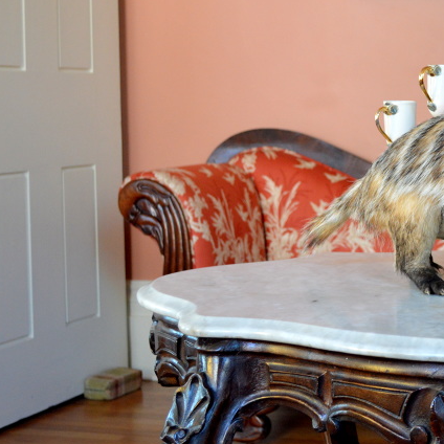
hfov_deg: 20.9
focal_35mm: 78
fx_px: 1132
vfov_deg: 22.1
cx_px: 513
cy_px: 160
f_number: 4.2
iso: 800
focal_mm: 26
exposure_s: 1/30
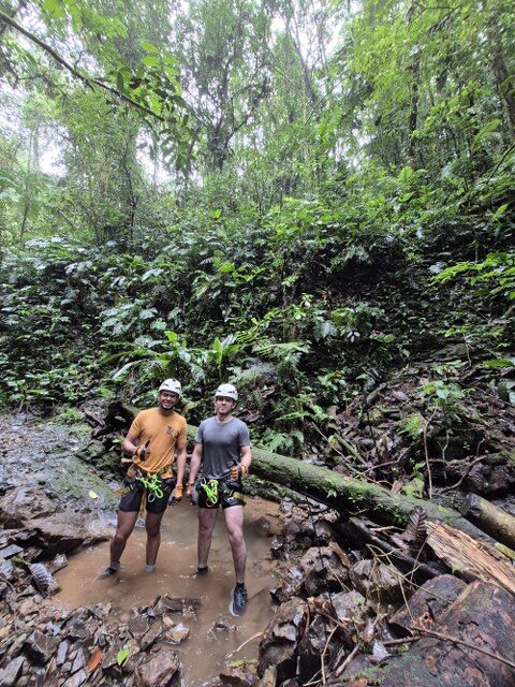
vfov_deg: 106.2
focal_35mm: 13
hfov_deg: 89.9
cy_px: 344
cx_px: 258
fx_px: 258
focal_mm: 1.74
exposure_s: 1/60
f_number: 2.2
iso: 250
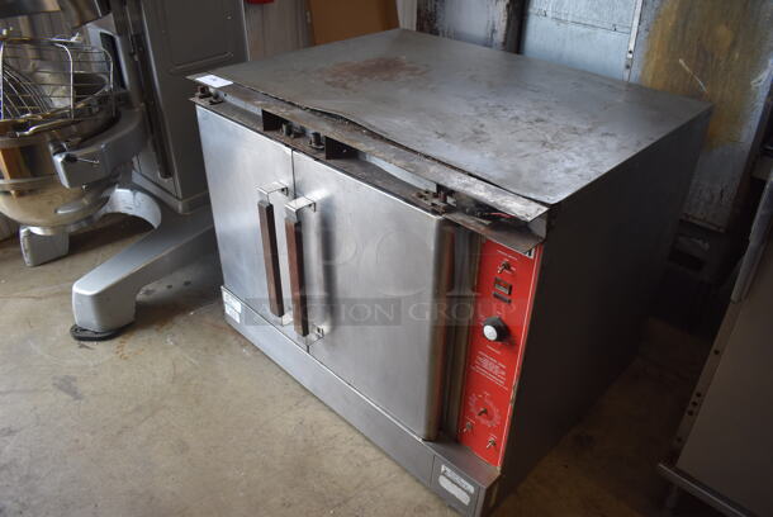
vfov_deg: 48.0
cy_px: 258
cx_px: 386
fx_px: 580
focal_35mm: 27
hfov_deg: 67.3
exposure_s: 1/250
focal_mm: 18
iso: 400
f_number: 4
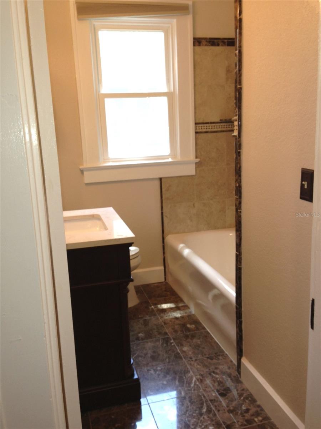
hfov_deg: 42.9
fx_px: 408
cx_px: 160
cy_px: 214
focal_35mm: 33
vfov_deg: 55.4
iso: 64
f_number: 2.4
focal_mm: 4.13
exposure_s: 1/24
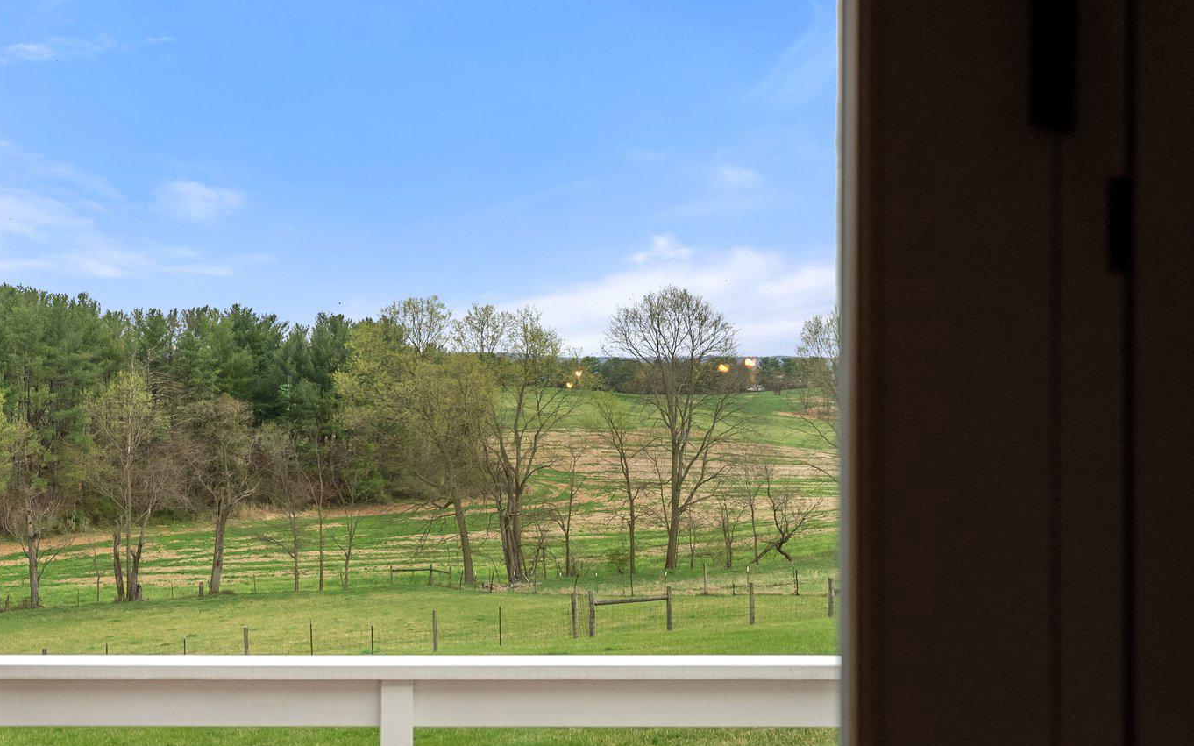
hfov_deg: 42.9
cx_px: 402
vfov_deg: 27.9
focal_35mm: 46
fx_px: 1497
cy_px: 443
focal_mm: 30
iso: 640
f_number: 4
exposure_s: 1/5000
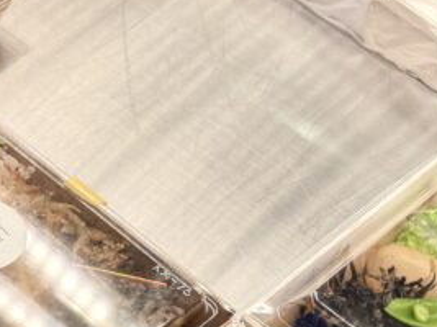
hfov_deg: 15.9
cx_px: -314
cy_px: 139
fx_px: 1363
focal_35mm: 108
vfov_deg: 13.7
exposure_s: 1/507
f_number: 1.78
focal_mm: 6.76
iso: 80
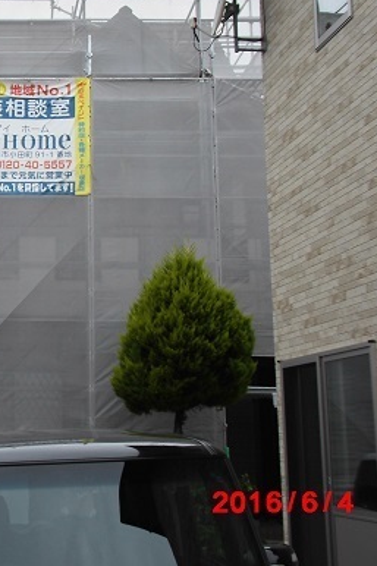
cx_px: -26
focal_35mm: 55
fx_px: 865
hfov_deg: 23.3
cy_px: 240
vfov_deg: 36.2
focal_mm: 6.01
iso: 64
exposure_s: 1/160
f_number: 3.4
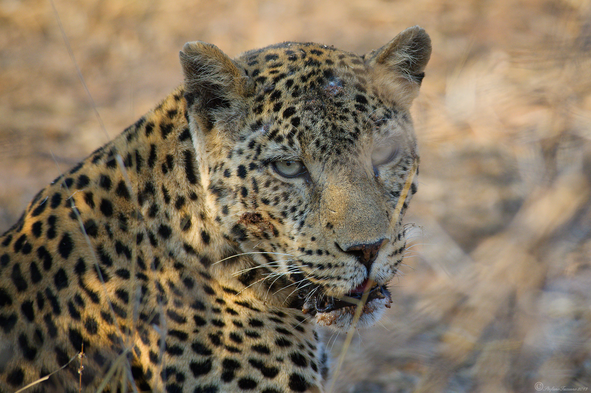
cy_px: 196
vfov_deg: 2.2
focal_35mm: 630
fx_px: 10331
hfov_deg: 3.3
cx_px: 296
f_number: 6.3
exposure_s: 1/320
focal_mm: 420
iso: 400
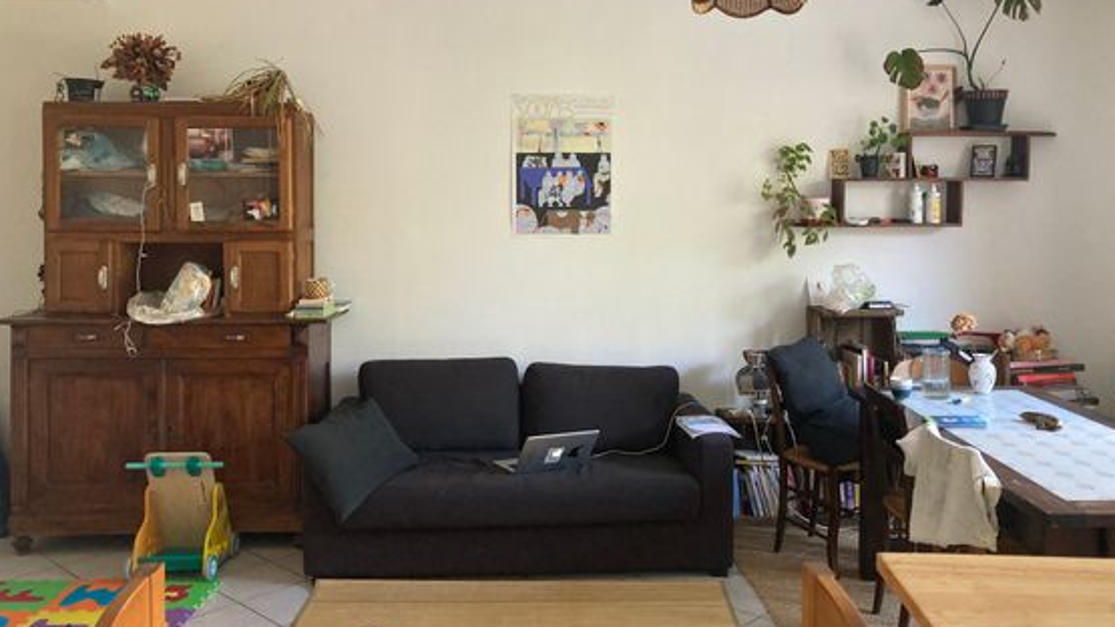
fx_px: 976
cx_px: 585
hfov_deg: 59.5
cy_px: 235
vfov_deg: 35.4
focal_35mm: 33
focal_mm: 3.99
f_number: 1.8
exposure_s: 1/60
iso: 200
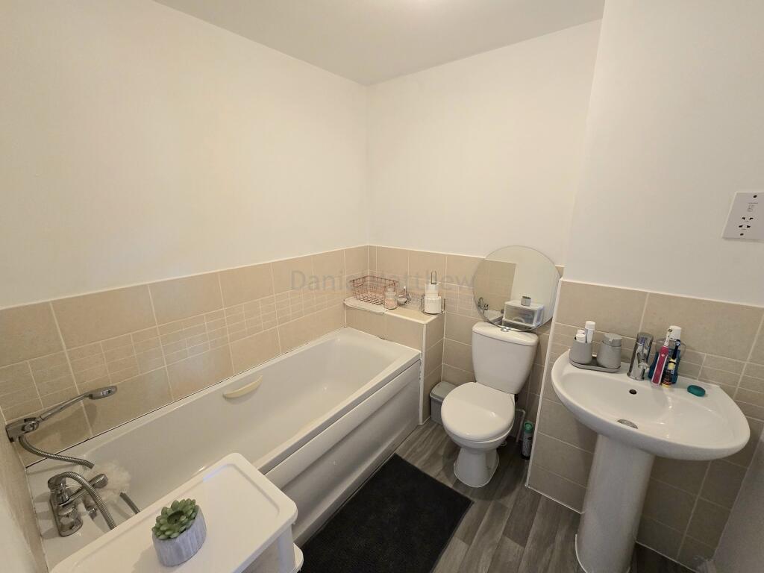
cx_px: 382
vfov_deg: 89.9
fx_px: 287
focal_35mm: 13
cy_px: 286
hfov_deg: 106.2
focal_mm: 2.2
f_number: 2.2
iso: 250
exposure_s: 1/50
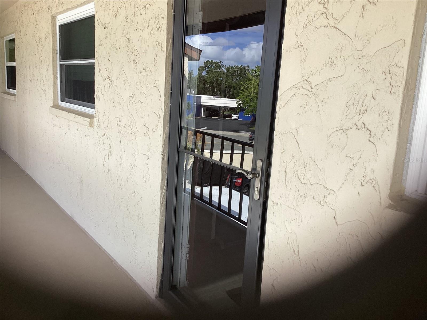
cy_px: 160
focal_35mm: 31
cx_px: 214
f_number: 2.4
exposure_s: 1/471
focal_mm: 3.3
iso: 25
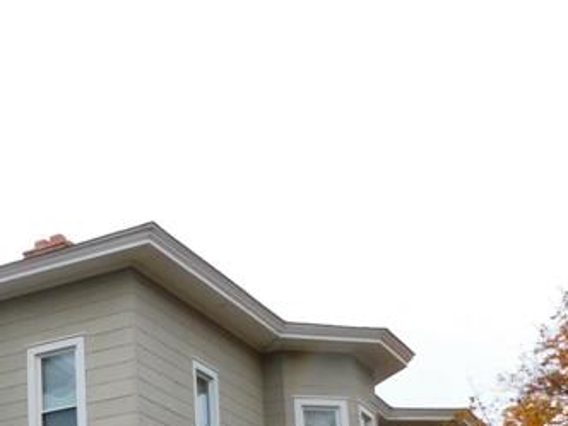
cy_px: 520
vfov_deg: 19.4
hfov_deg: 24.1
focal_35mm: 71
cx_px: -164
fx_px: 1165
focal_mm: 4
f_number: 3
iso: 125
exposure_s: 1/320
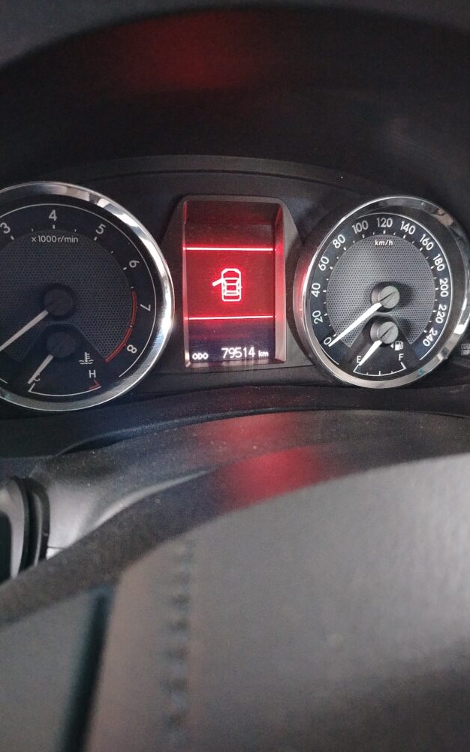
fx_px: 533
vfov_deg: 70.4
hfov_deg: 47.6
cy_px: 381
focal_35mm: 26
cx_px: 252
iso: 6848
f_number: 1.75
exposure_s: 1/16.7
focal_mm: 5.25
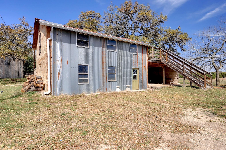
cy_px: 75
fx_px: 129
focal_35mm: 20
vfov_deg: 60.6
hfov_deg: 82.6
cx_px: 113
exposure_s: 1/3200
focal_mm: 20.5
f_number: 6.3
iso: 2000
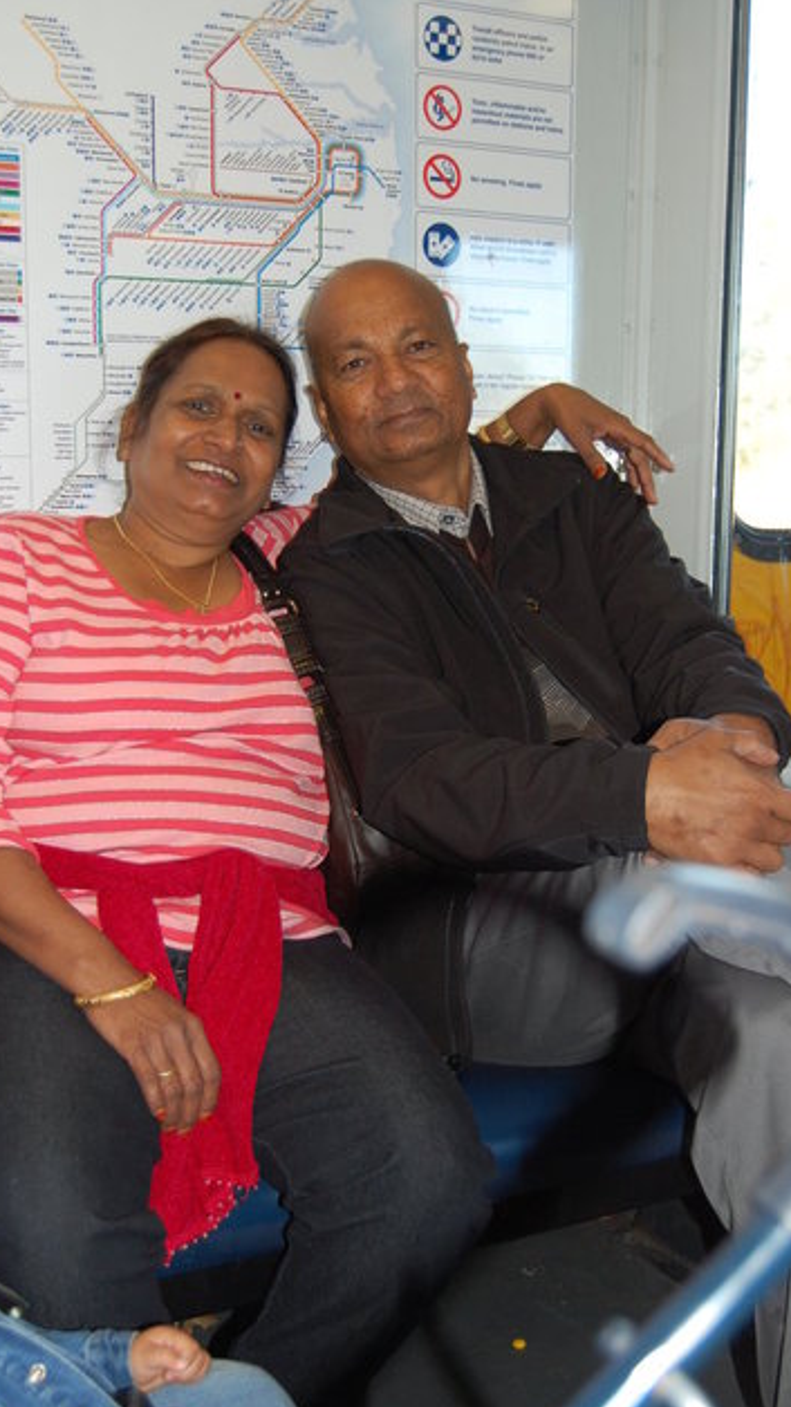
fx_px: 1791
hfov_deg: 24.9
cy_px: 712
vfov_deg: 42.9
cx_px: 394
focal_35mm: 48
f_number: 4.2
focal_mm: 30
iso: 400
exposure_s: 1/60
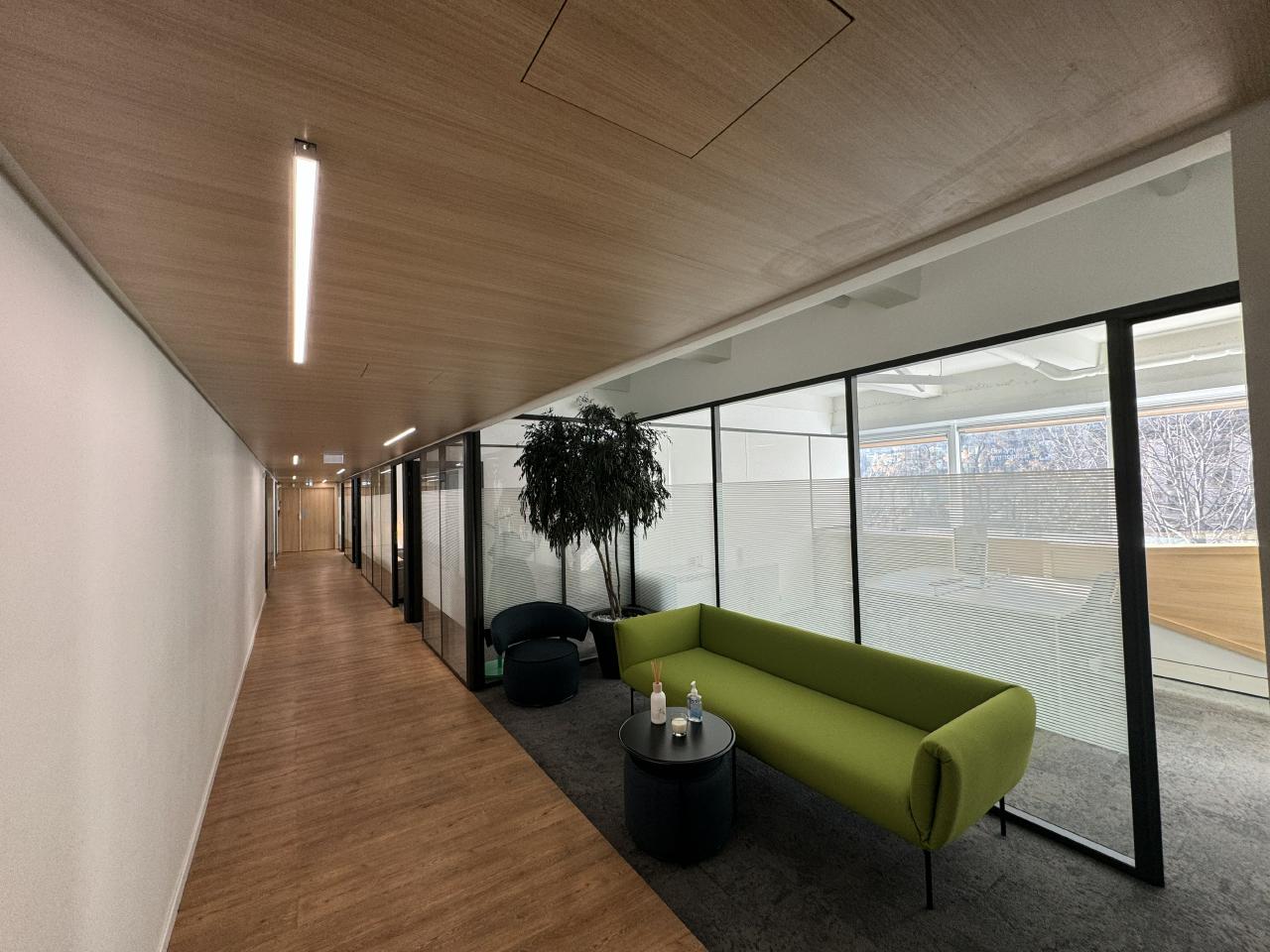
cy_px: 476
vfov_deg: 85.7
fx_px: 514
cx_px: 635
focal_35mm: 14
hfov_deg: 102.1
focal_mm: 2.22
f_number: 2.2
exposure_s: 1/99
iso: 80
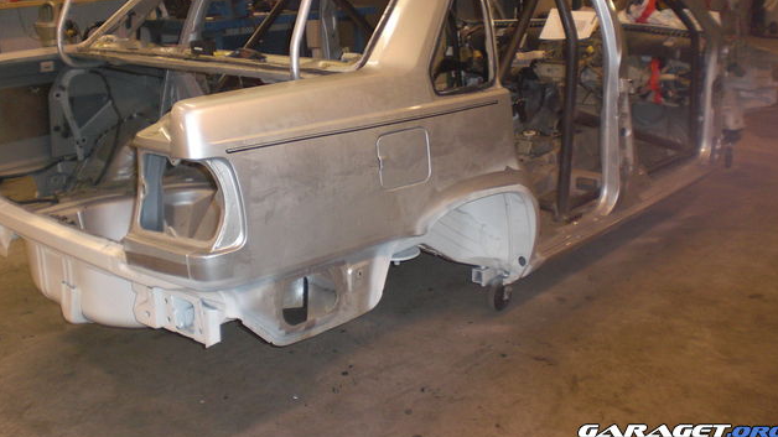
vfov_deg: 29.5
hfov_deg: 50.5
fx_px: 825
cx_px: 394
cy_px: 146
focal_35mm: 40
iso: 200
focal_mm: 6.3
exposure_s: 1/60
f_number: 3.1
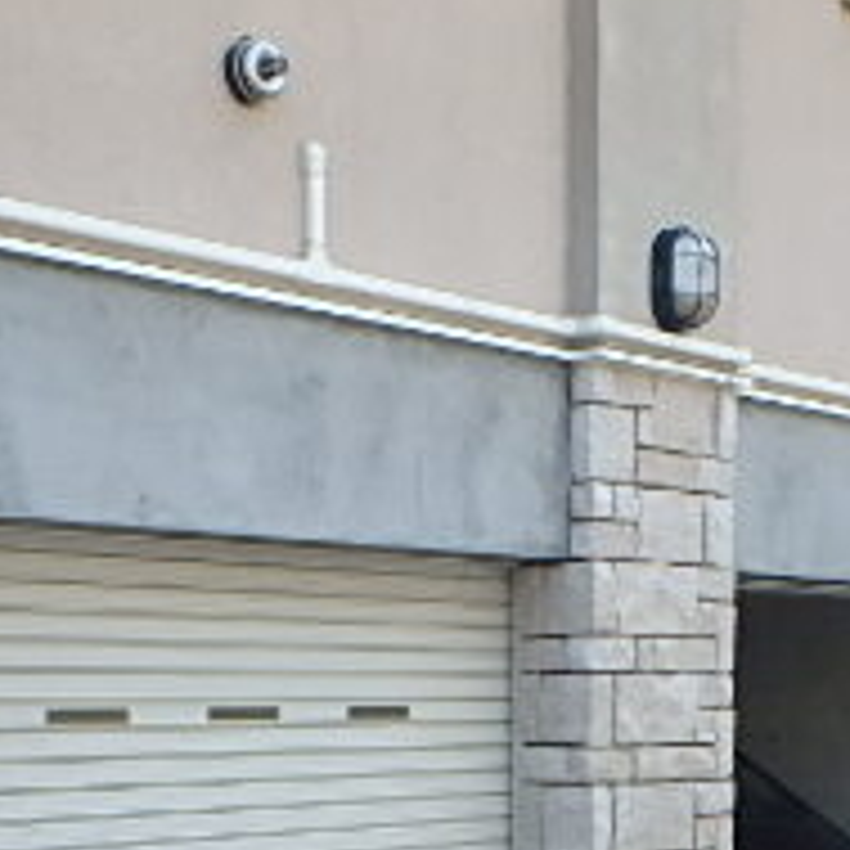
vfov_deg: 23.3
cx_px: 535
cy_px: 958
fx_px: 1917
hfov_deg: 24.9
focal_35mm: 69
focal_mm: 4
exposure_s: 1/320
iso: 125
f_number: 3.8
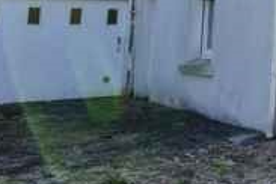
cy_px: -46
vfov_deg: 18.3
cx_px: 449
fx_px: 537
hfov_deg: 22.0
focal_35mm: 70
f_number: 8
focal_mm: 16
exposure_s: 1/4000
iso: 800
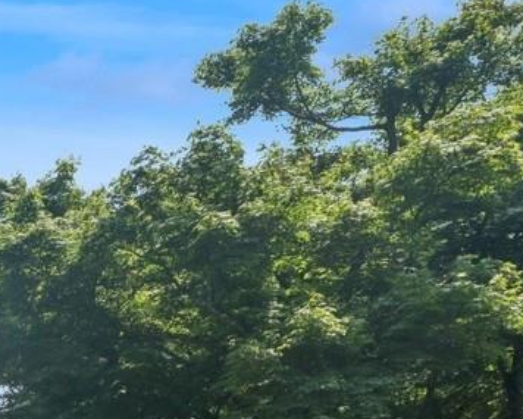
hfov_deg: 22.7
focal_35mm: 59
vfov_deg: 22.6
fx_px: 913
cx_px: -350
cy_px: 566
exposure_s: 1/100
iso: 100
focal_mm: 14
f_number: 11
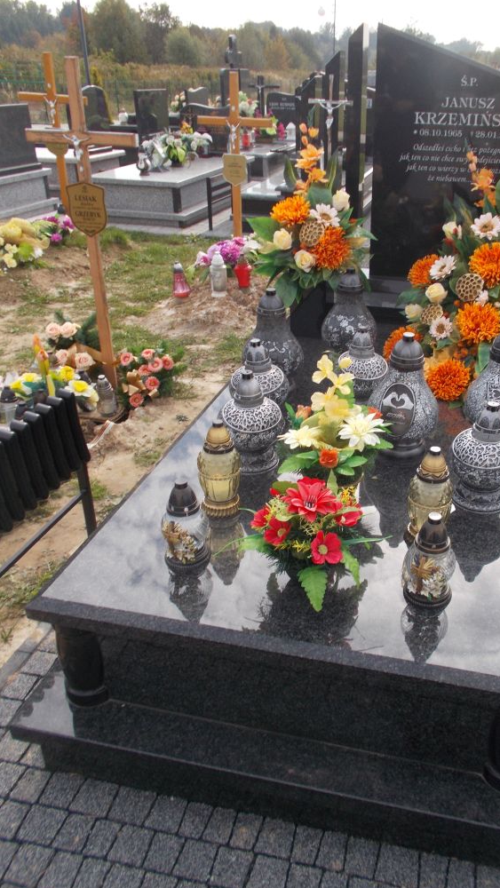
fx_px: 683
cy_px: 439
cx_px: 339
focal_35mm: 29
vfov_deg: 66.1
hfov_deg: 39.7
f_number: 8
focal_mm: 4.6
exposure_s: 1/80
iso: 80
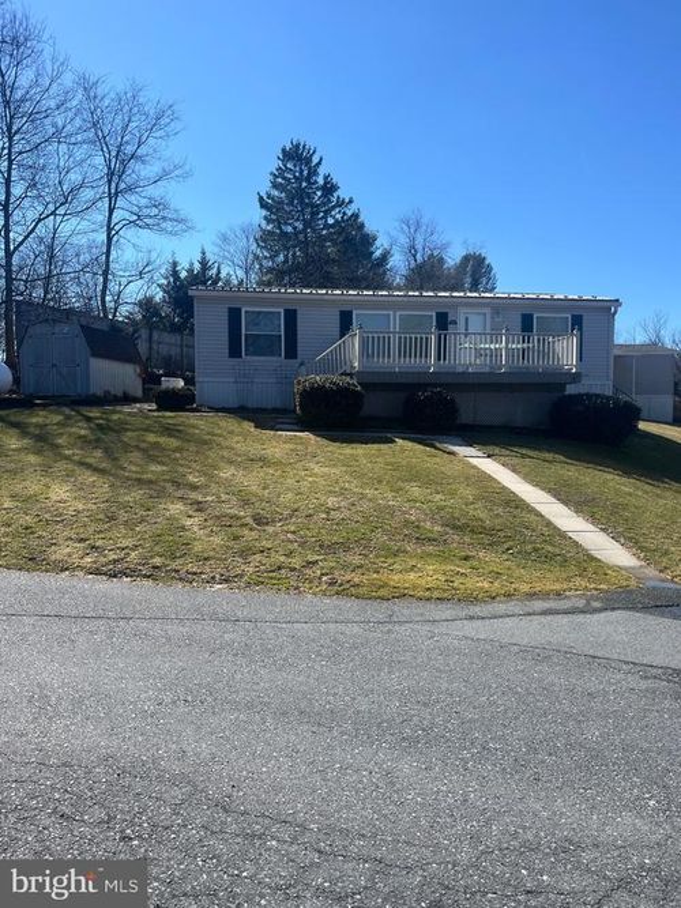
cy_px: 454
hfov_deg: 53.0
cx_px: 340
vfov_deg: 67.3
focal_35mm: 26
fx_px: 682
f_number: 1.6
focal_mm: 5.1
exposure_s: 1/3049
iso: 50
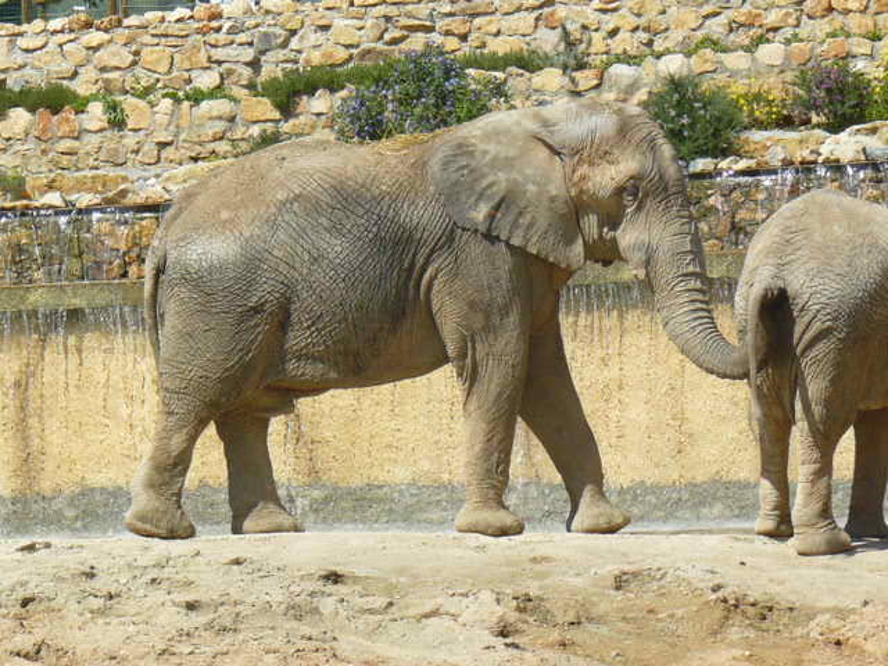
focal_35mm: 195
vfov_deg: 7.6
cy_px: 333
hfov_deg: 10.1
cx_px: 444
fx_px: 5002
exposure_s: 1/400
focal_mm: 21.6
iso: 100
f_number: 5.6
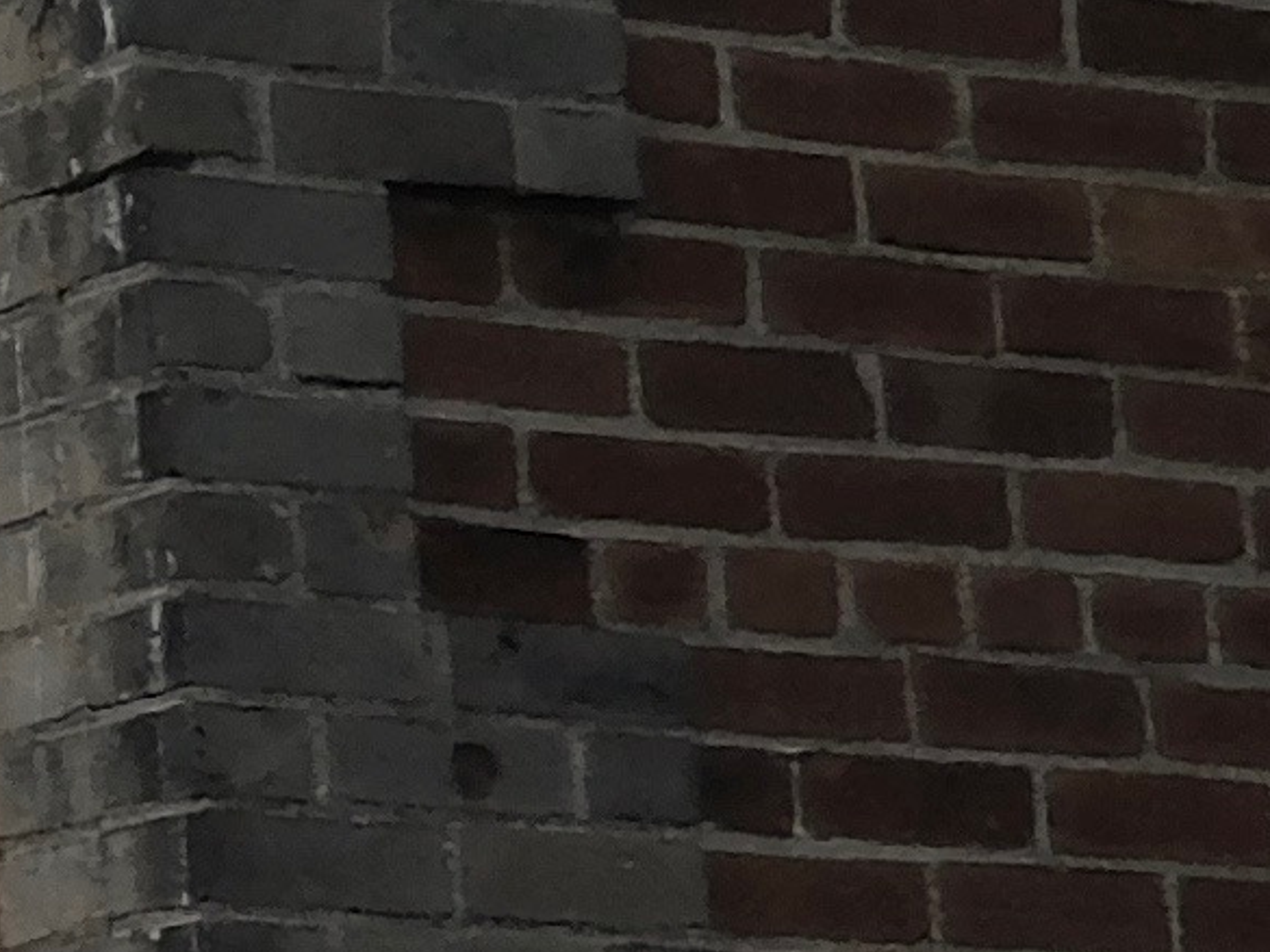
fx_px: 7229
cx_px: -2464
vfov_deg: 7.5
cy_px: 707
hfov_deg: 8.5
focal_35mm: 197
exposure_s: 1/160
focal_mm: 4.5
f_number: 3.1
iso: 125
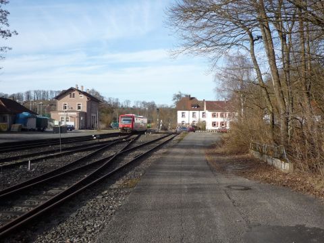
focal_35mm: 41
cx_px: 162
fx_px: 384
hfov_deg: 45.8
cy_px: 122
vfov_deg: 35.1
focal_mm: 5.2
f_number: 4
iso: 100
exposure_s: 1/400
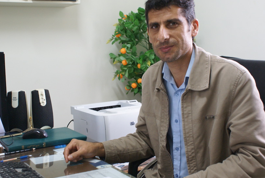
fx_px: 368
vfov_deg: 27.1
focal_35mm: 50
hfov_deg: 39.6
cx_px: 134
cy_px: 82
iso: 400
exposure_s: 1/20
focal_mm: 28
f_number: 5
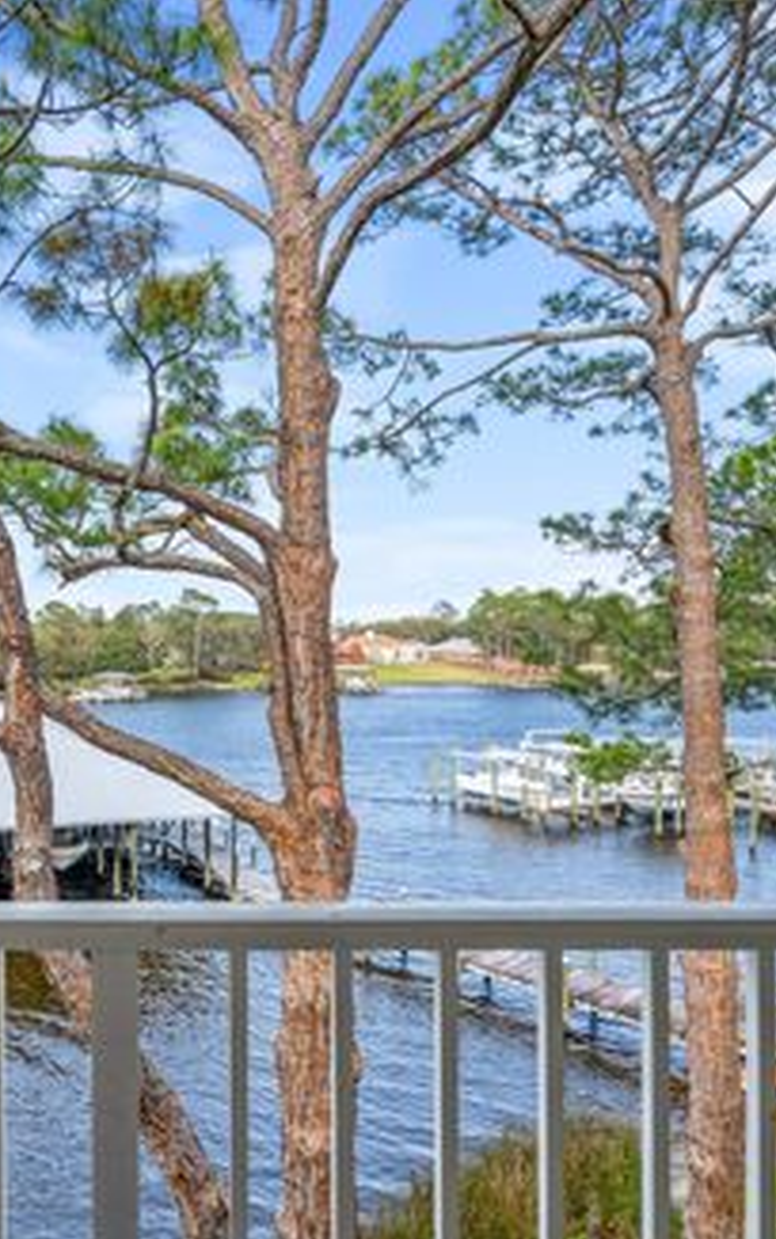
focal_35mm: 25
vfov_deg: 72.5
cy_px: 629
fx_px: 845
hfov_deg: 45.8
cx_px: 114
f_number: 8
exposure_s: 1/320
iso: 400
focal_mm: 16
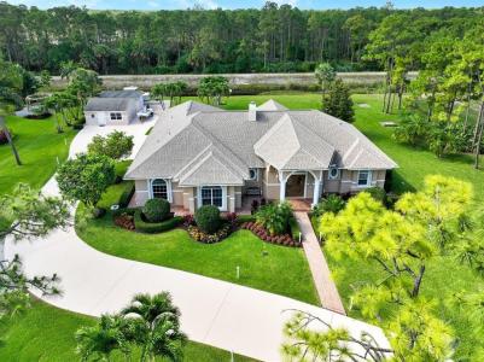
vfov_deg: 56.7
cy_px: 181
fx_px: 335
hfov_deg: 71.6
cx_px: 242
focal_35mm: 24
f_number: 2.8
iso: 140
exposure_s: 1/800
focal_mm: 12.29
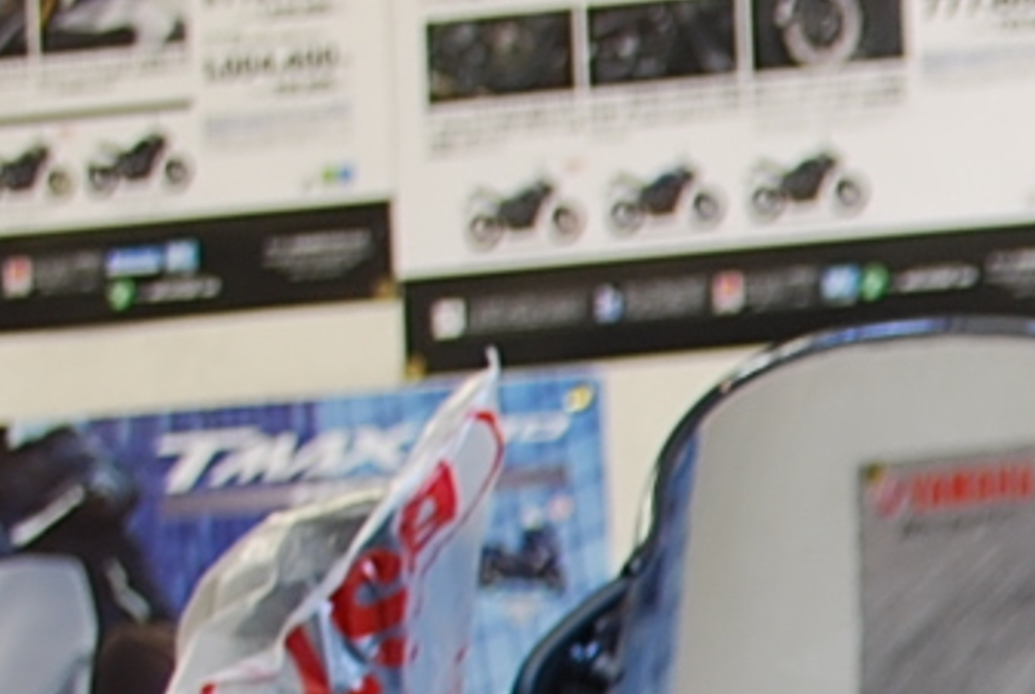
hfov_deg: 7.7
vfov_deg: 5.6
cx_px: 2844
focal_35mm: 241
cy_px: 1548
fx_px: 6941
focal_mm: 28
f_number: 5
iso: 100
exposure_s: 1/8
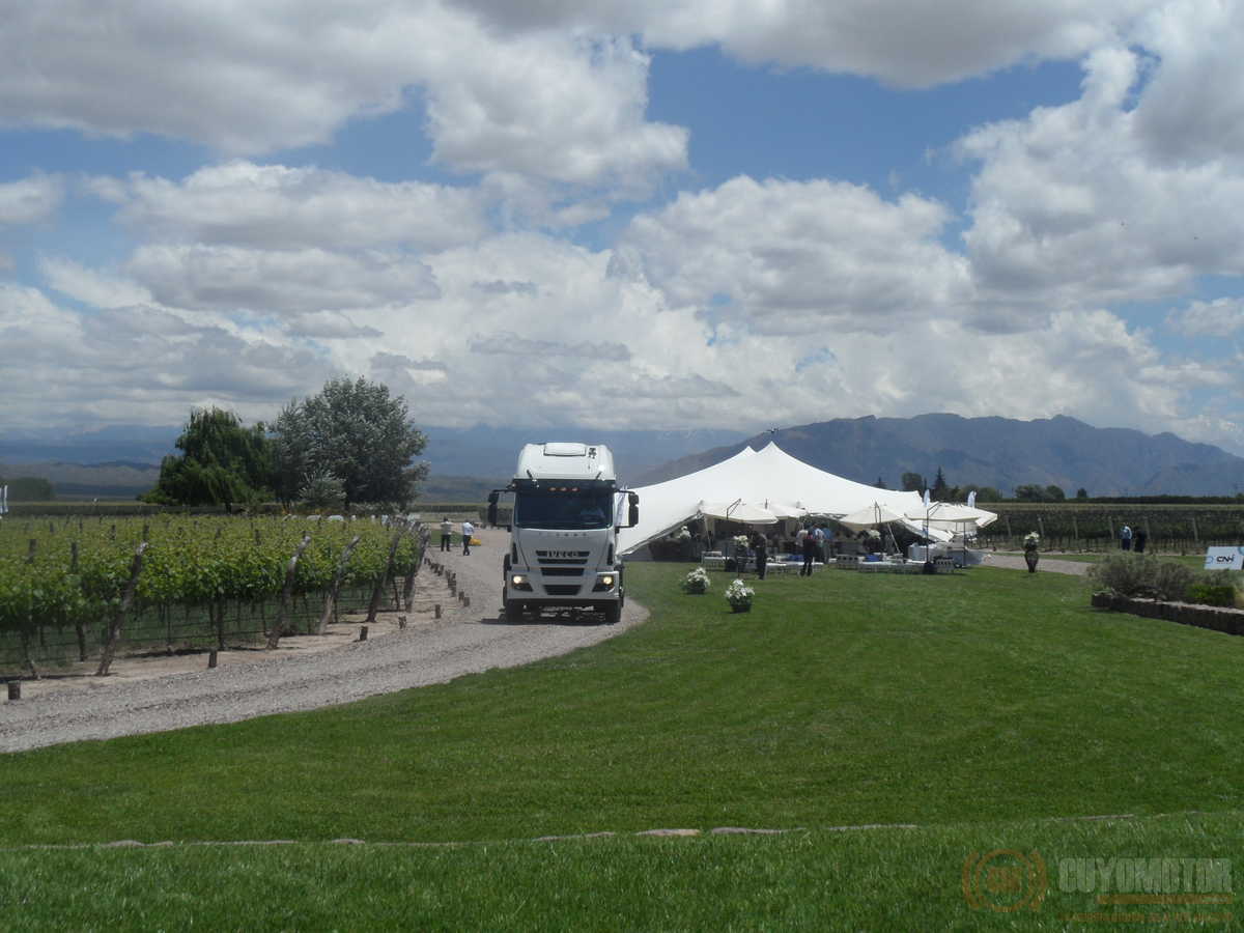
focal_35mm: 50
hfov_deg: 38.2
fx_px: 1797
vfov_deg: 29.1
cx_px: 622
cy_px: 466
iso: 80
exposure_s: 1/1000
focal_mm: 8.2
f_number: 5.4
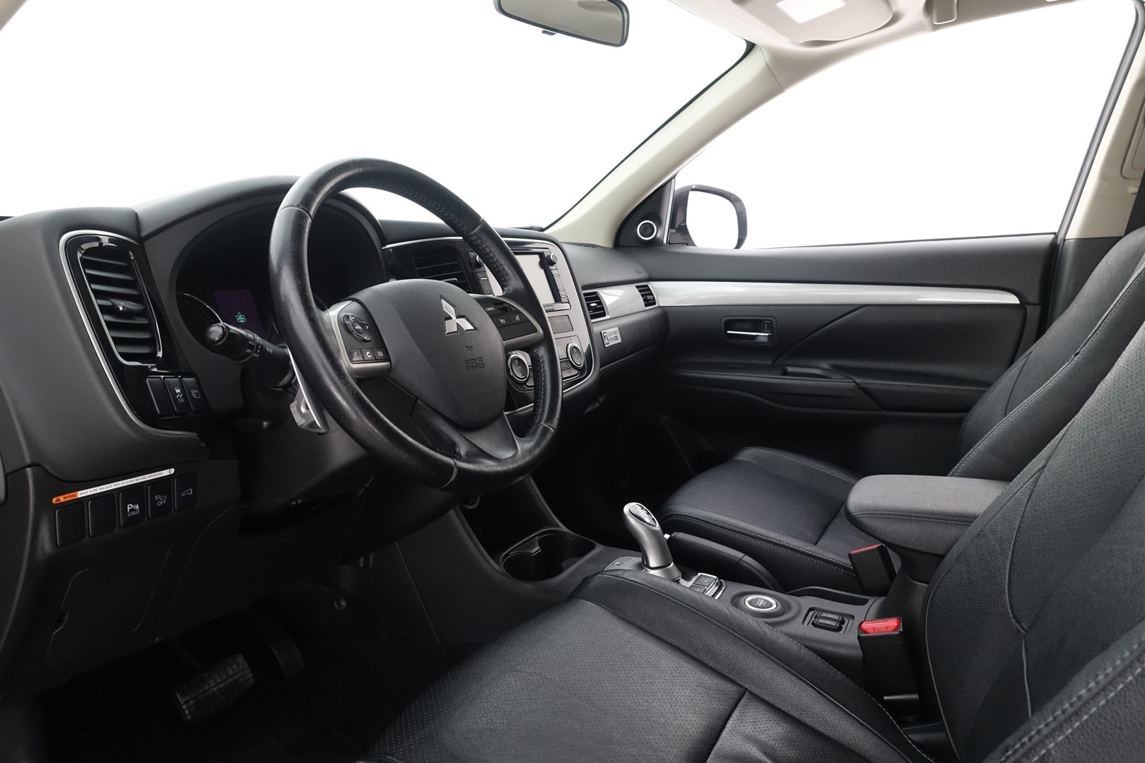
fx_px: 763
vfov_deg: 53.1
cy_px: 382
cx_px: 572
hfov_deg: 73.7
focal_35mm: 24
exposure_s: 1/15
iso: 1000
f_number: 4
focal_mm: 8.8
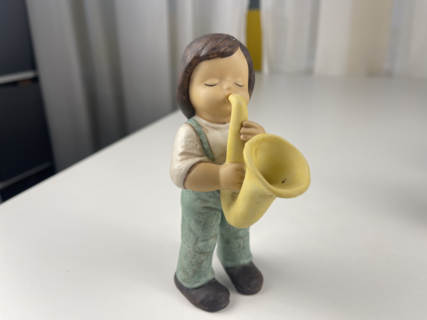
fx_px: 308
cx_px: 214
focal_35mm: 25
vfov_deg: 54.9
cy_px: 160
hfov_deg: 69.4
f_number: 1.6
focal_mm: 5.1
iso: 32
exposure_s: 1/207
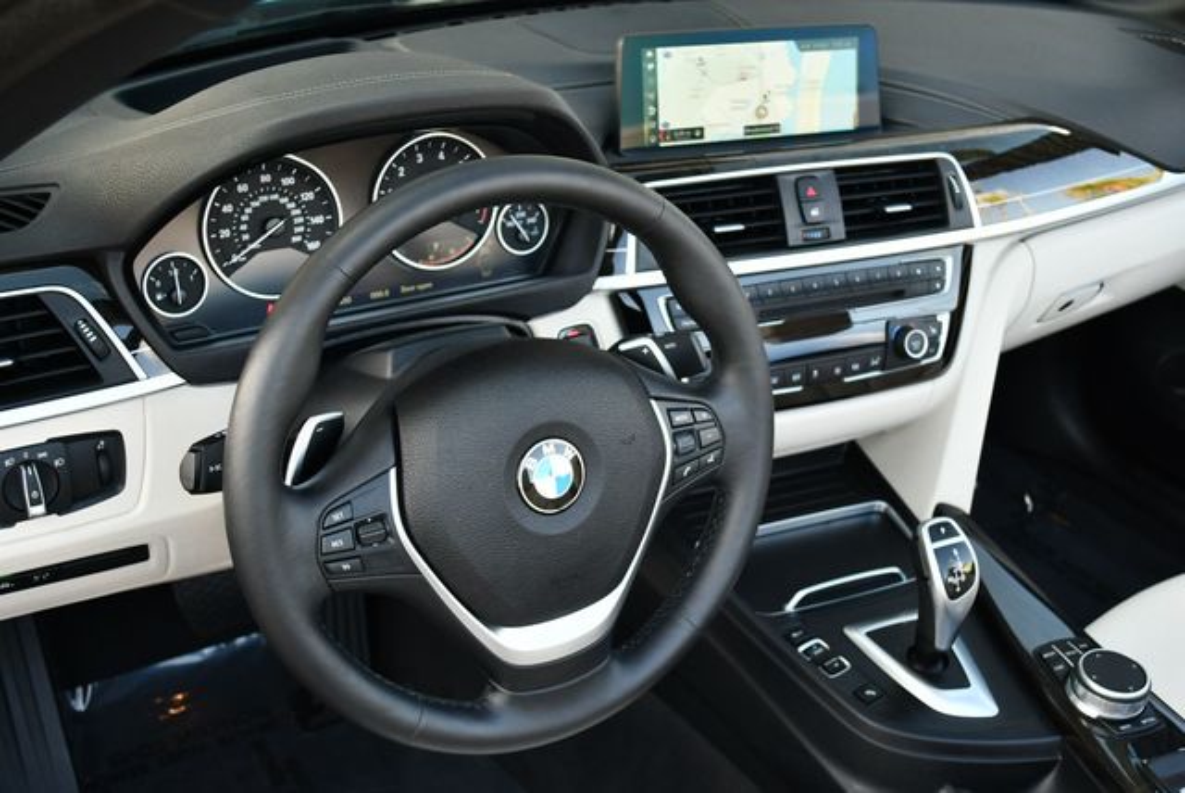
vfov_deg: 30.6
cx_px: 592
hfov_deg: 44.5
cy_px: 396
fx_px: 1450
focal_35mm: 44
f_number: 3.8
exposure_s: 1/250
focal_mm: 22
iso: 450
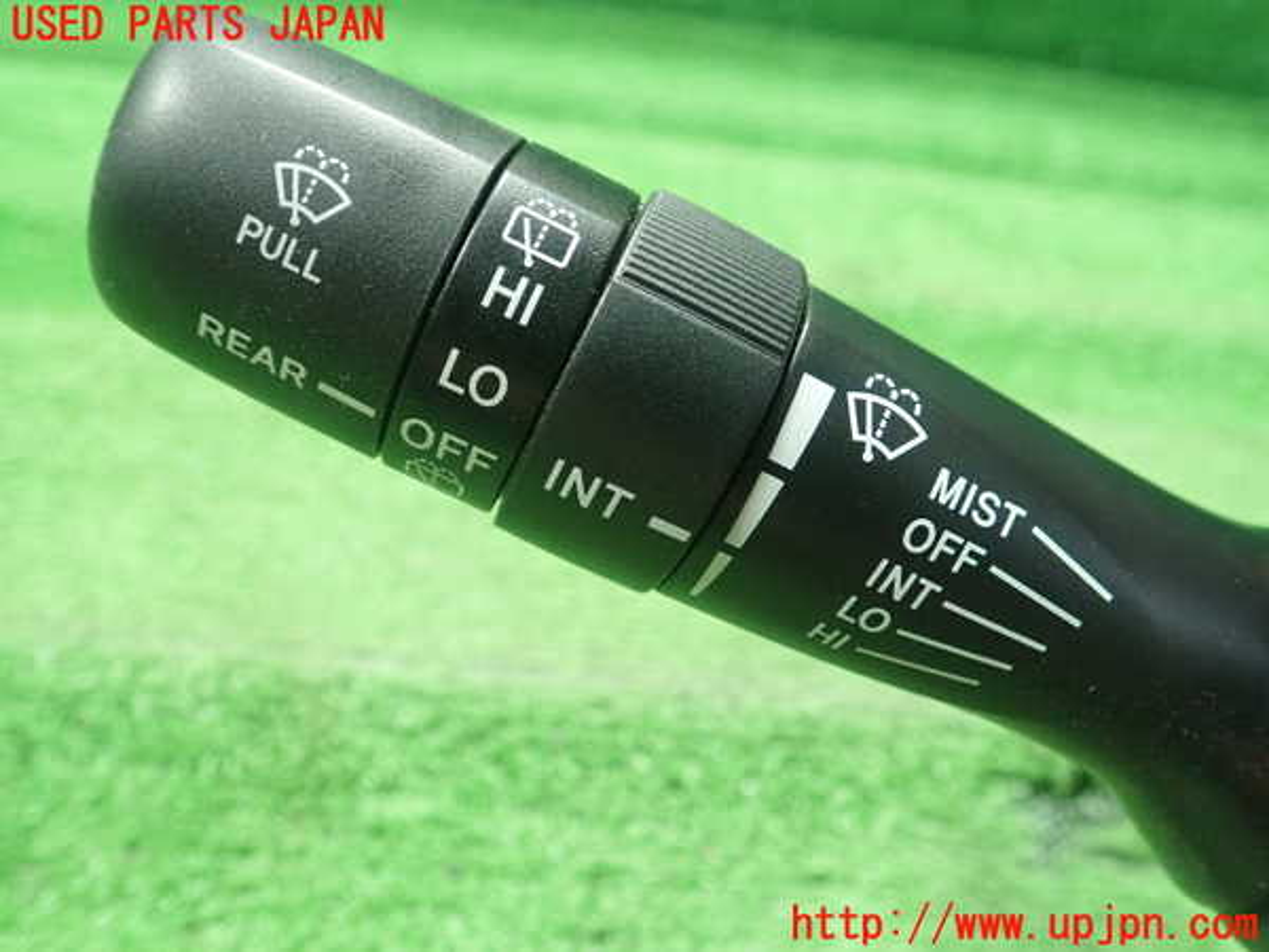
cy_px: 476
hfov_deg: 60.0
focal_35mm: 30
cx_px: 634
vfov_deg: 46.8
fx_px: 1100
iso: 800
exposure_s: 1/80
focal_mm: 5.5
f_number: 2.3
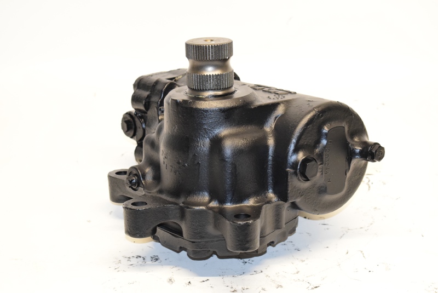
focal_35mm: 82
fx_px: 1005
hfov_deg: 24.6
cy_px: 146
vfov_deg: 16.6
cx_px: 219
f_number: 7.1
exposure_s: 1/200
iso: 3200
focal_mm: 55
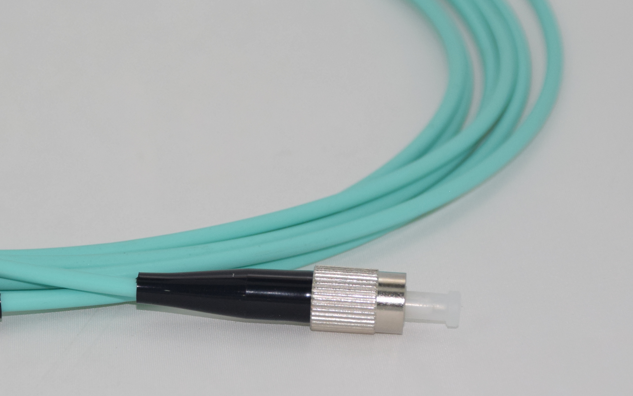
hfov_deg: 10.6
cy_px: 201
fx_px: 3416
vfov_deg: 6.6
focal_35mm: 198
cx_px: 120
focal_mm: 62
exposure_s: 1/160
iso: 640
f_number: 5.6
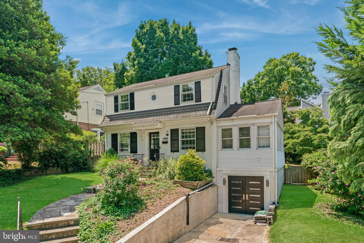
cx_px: 182
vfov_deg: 59.5
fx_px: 212
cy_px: 122
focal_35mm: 21
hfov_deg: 81.2
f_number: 8
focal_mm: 21
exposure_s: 1/50
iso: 100
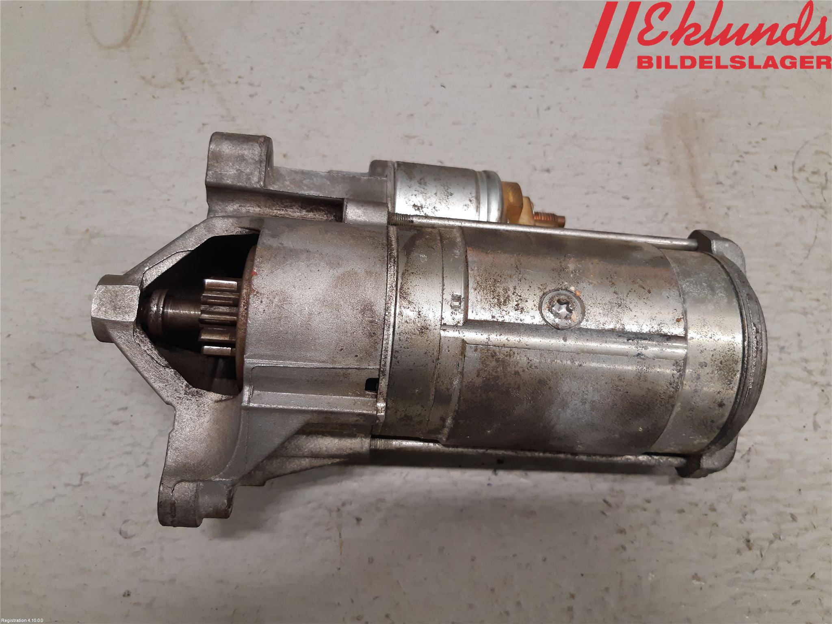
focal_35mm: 26
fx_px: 625
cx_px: 416
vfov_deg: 53.1
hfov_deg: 67.3
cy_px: 312
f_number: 1.7
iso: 160
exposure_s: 1/50
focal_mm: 3.93
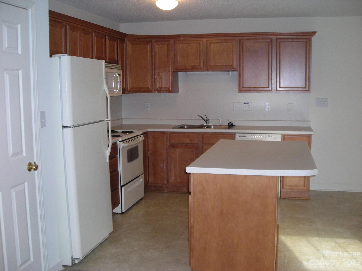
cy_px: 136
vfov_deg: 37.7
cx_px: 181
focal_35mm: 38
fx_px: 397
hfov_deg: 49.0
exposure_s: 1/60
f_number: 3.2
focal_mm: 6.3
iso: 171
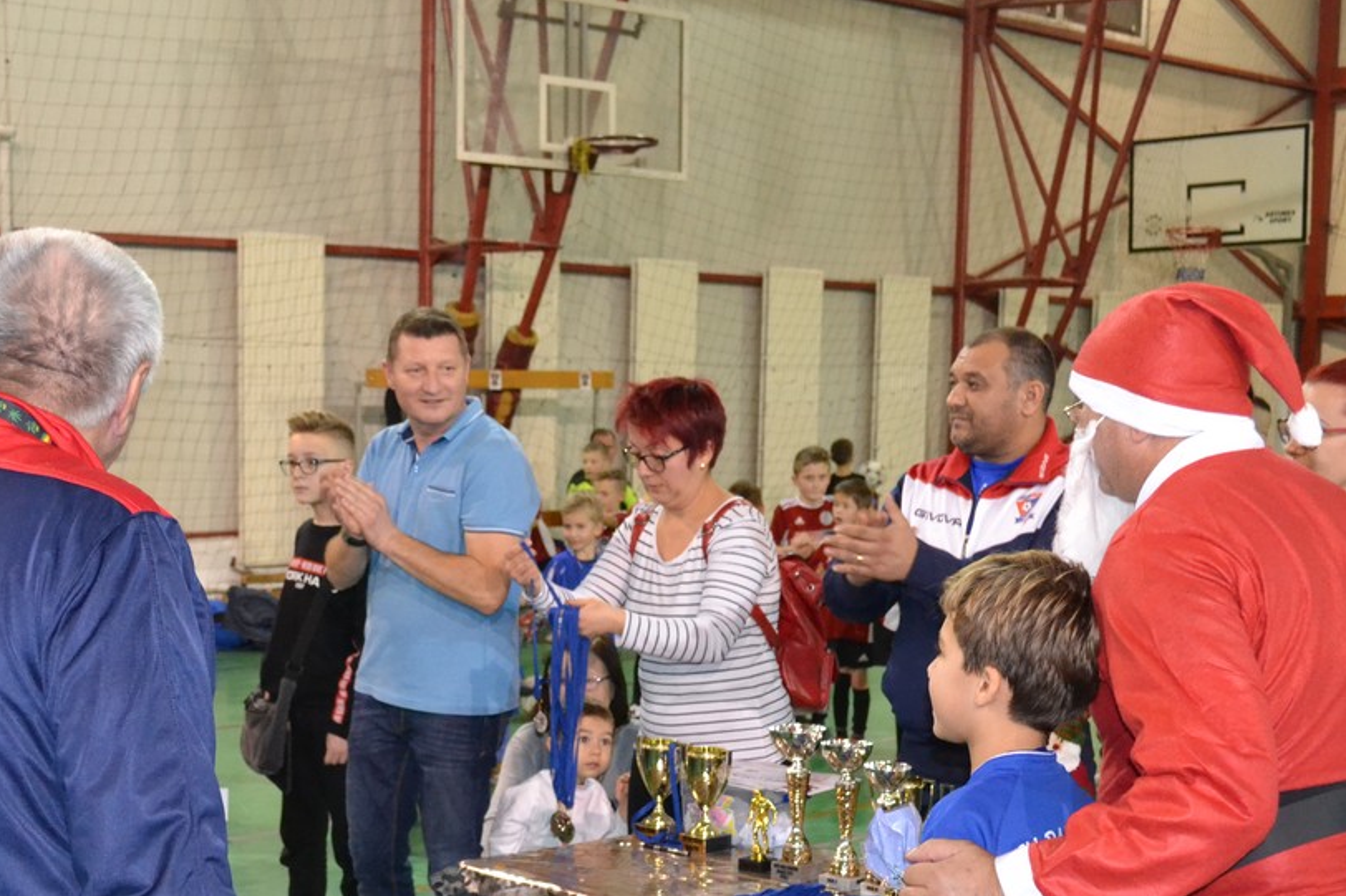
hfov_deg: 38.1
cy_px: 701
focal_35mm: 52
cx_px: 577
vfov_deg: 25.6
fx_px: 1944
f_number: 4
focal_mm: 22
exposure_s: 1/60
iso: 2800
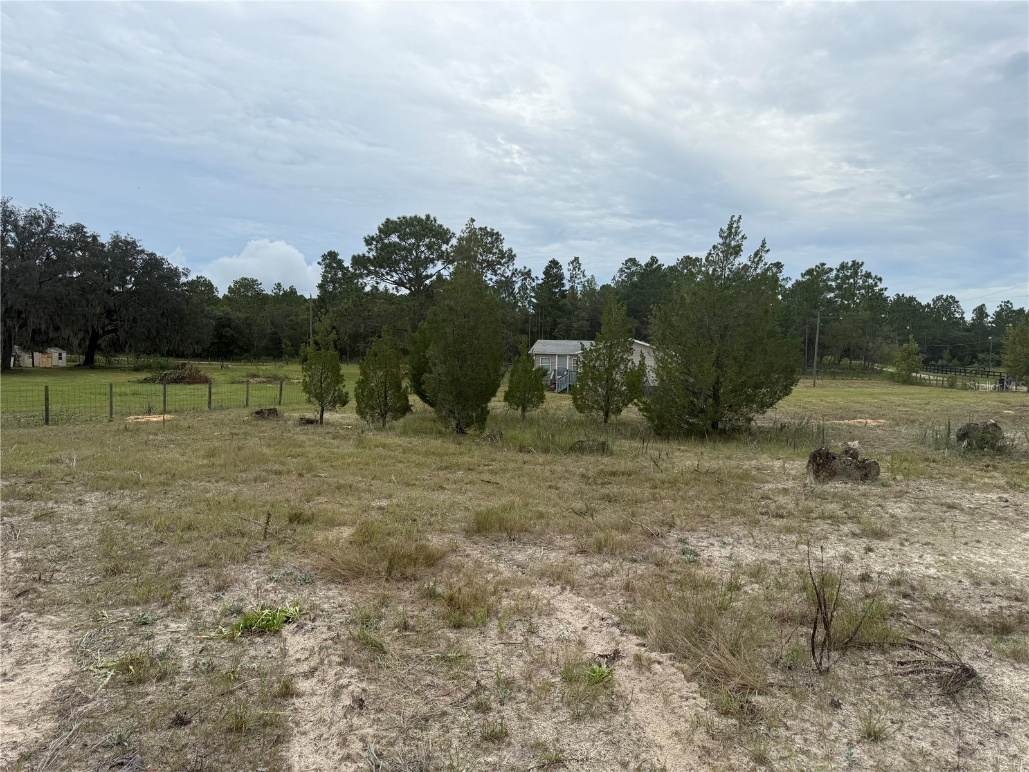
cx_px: 514
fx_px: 713
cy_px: 386
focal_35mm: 24
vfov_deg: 56.8
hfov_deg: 71.6
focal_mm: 6.76
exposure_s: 1/2232
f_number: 1.78
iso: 80
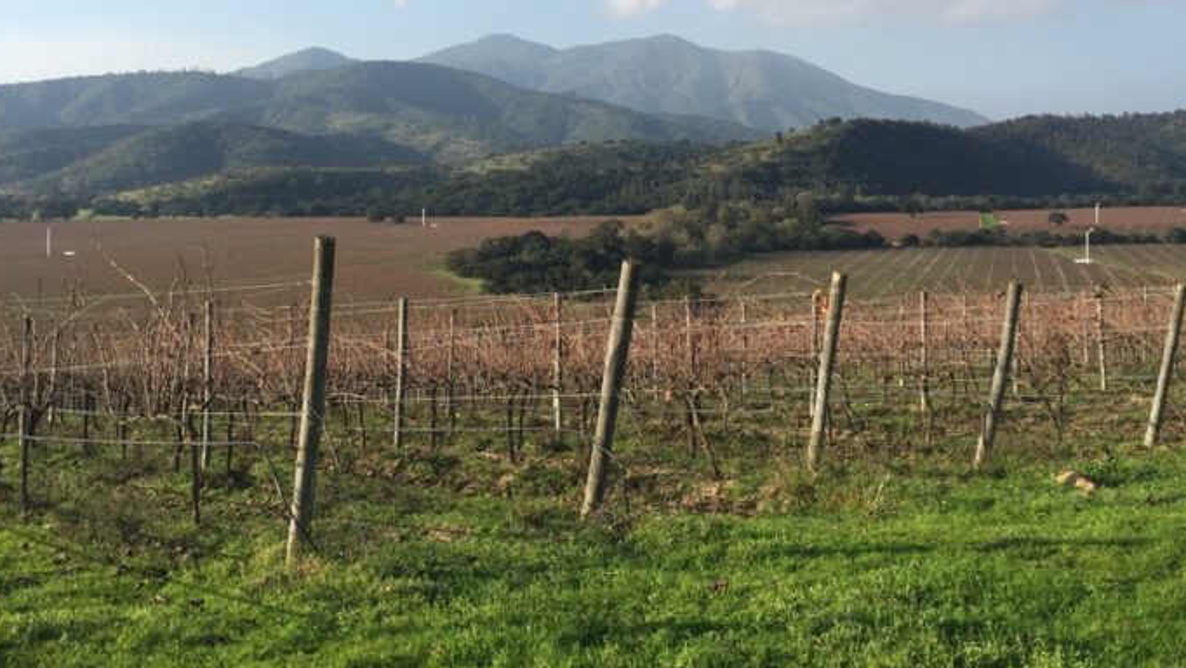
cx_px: 583
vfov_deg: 27.3
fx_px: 1353
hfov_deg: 47.3
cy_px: 153
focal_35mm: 43
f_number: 2.2
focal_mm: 4.15
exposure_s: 1/1130
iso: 32
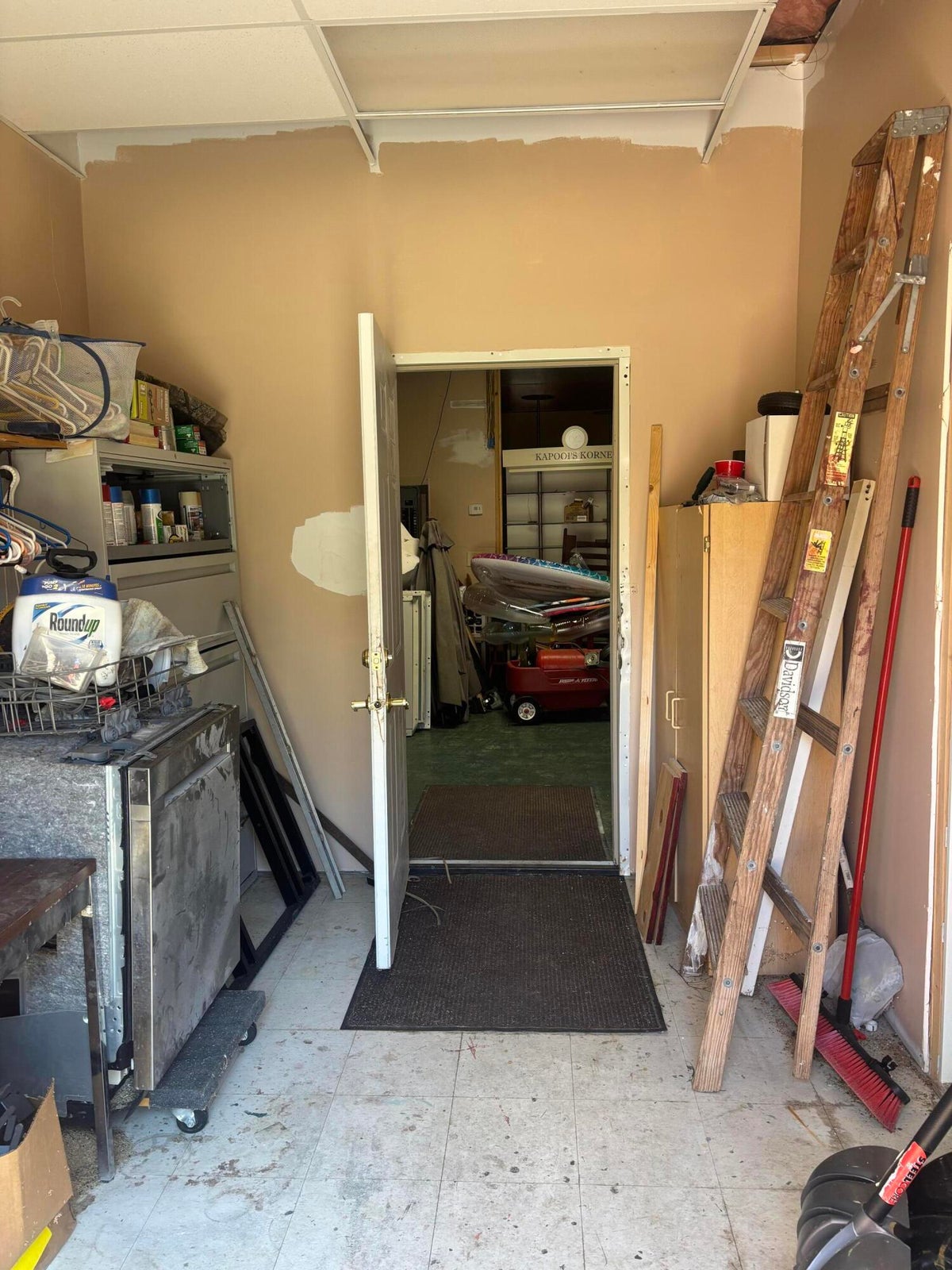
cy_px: 635
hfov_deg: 53.1
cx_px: 476
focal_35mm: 26
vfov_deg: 67.3
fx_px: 953
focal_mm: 5.96
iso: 100
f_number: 1.6
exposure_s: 1/60
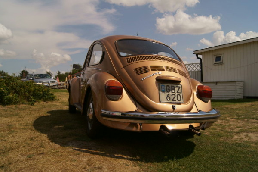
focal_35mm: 30
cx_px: 129
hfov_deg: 62.0
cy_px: 86
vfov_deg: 43.5
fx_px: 215
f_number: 5.6
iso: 100
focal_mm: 20
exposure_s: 1/1250
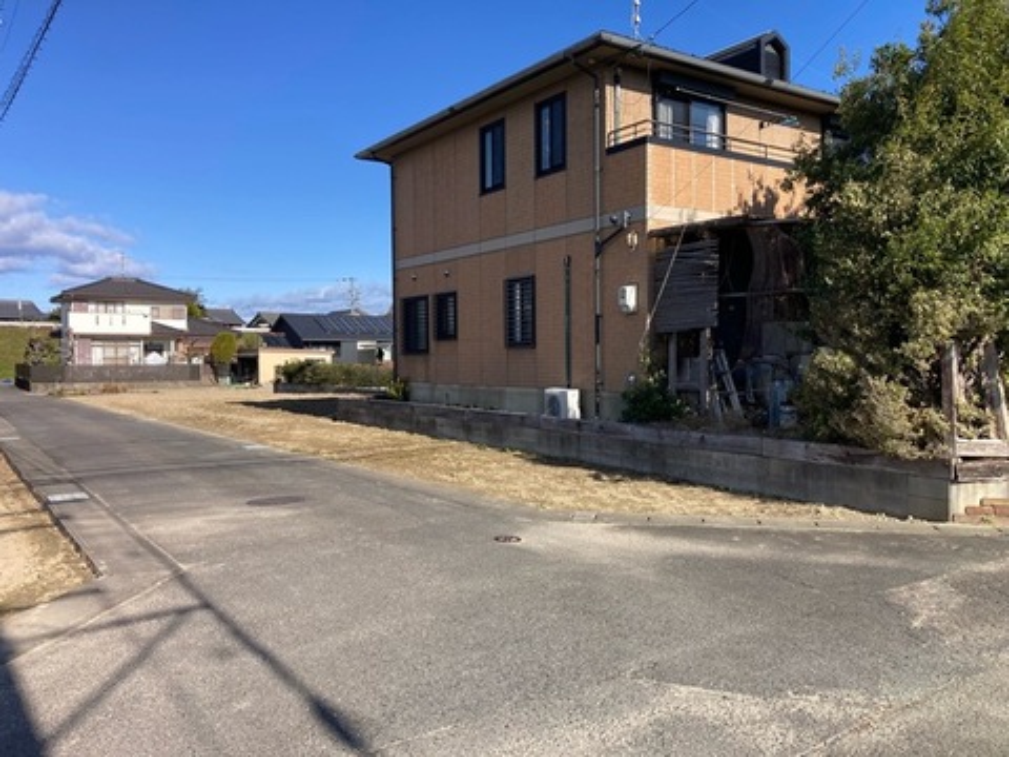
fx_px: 816
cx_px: 504
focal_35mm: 28
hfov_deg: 63.4
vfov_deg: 49.7
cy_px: 378
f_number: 1.8
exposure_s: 1/1656
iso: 20
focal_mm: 3.99
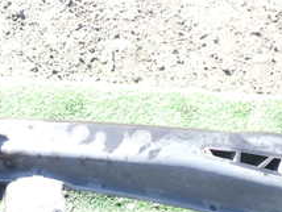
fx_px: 571
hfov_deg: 23.9
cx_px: -99
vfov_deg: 19.3
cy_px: 283
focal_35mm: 70
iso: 100
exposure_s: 1/80
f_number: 2.8
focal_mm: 4.5
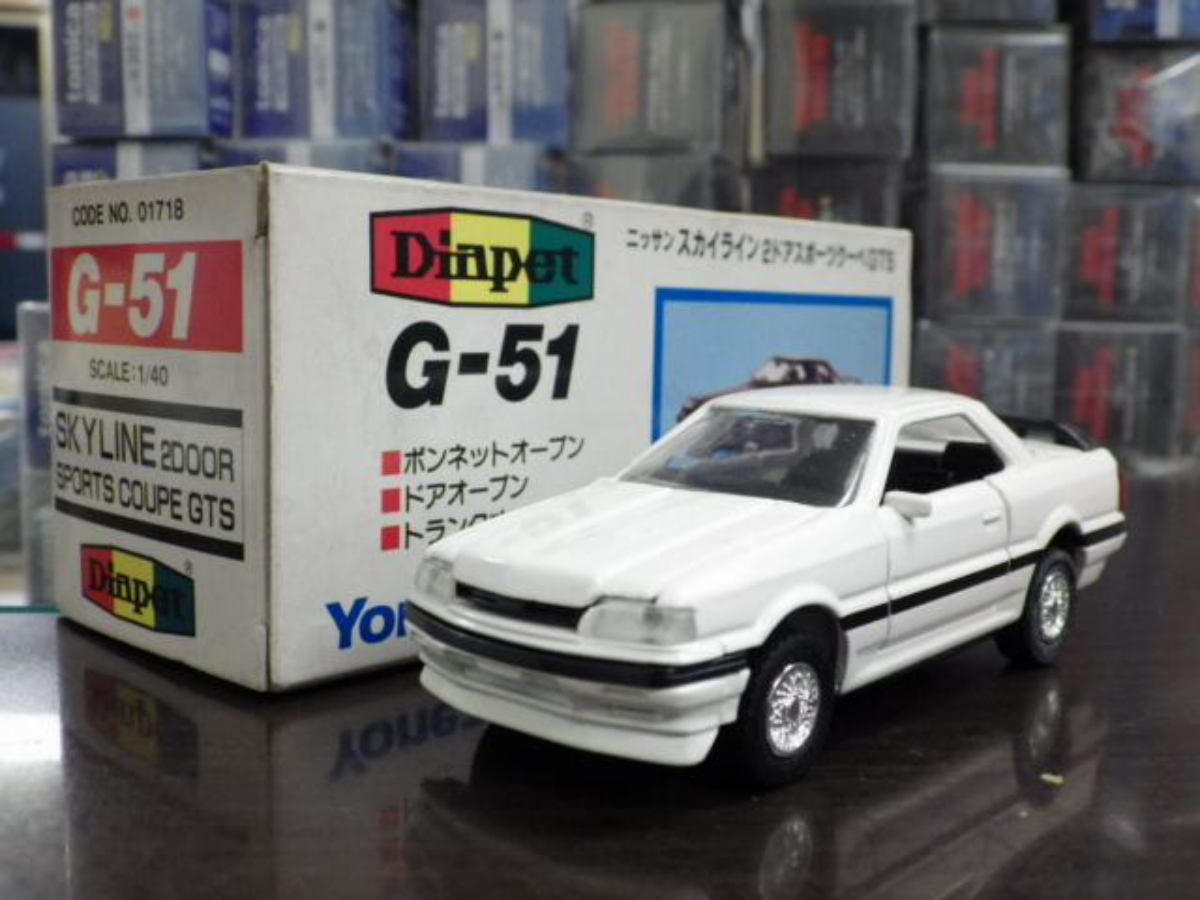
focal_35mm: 41
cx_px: 600
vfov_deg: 35.1
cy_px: 450
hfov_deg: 45.8
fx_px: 1421
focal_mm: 7.4
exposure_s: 1/50
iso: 640
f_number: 3.6
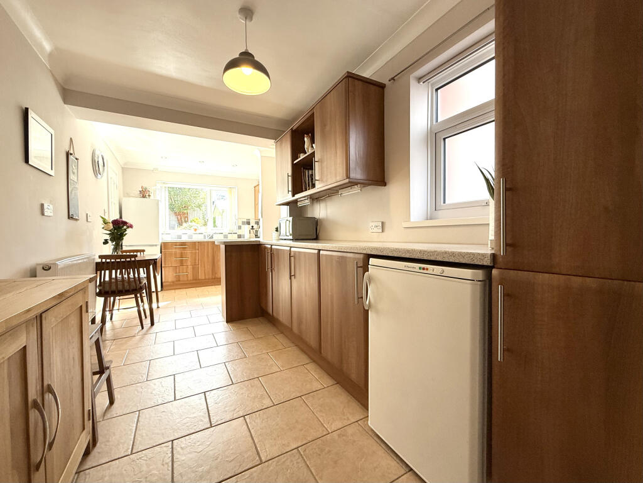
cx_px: 322
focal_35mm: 14
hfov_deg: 102.1
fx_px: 260
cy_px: 242
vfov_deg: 85.7
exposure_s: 1/99
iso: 80
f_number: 2.2
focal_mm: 2.22
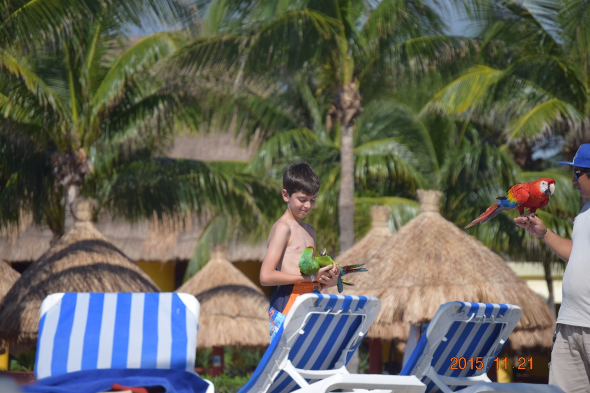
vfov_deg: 4.6
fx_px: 4915
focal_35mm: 300
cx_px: 295
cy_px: 196
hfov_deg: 6.9
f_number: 5.6
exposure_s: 1/1250
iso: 200
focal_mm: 200
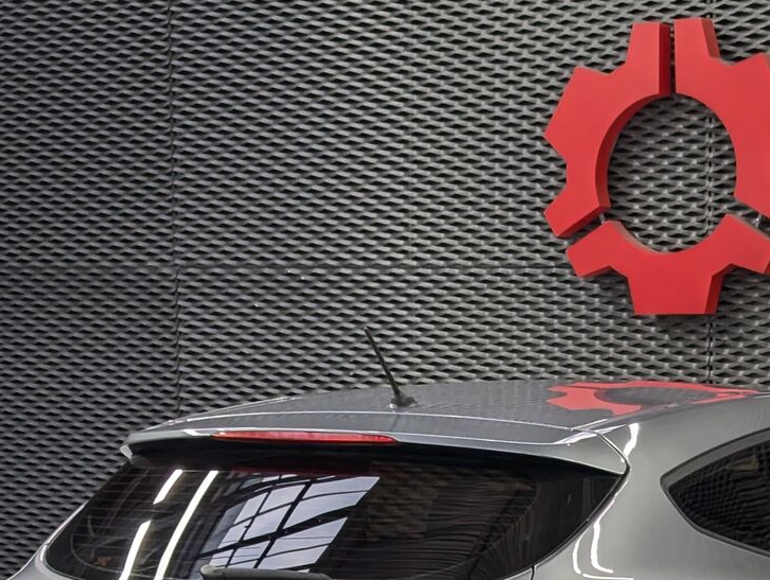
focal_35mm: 127
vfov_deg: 11.5
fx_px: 2830
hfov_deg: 15.3
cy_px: 646
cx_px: 728
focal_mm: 6.81
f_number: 1.85
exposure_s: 1/227
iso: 71
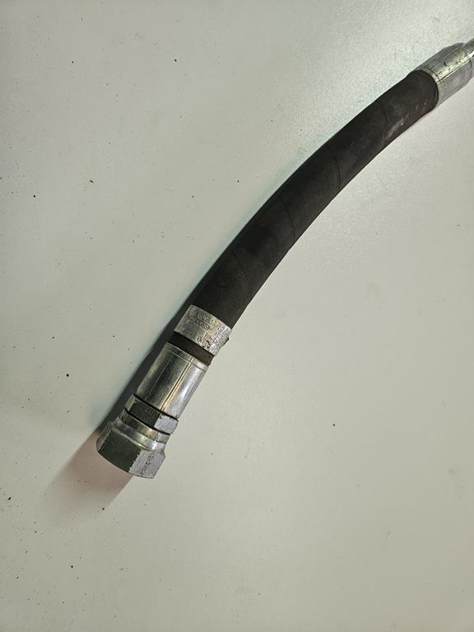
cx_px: 237
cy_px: 316
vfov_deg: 73.9
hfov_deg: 58.9
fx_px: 420
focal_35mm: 23
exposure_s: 1/100
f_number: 1.8
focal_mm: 5.4
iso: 250
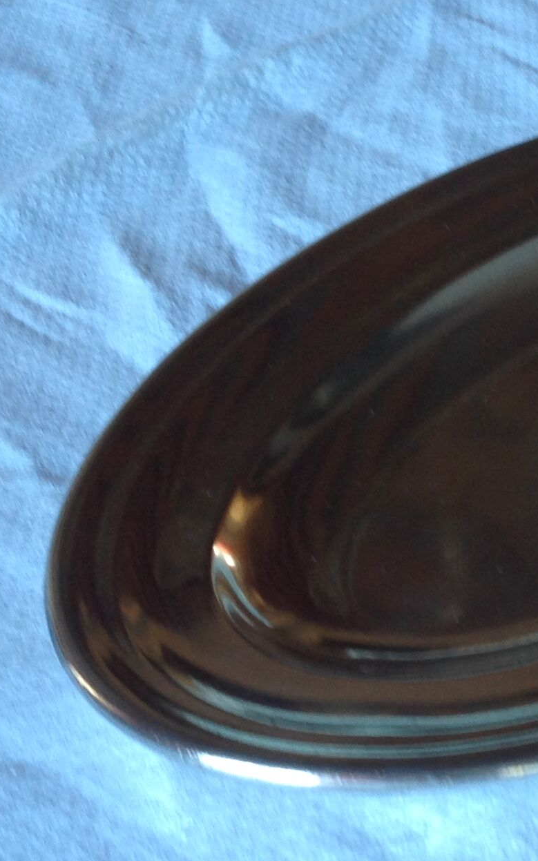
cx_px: 623
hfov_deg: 16.3
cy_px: 501
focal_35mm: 77
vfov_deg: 26.8
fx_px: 1807
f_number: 2.4
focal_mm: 4.28
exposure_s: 1/15
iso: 50
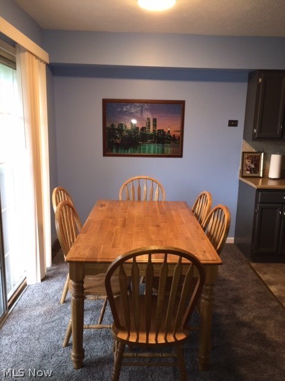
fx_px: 318
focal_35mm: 29
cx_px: 142
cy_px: 190
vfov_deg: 61.7
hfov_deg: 48.2
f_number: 2.2
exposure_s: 1/30
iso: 80
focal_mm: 4.15
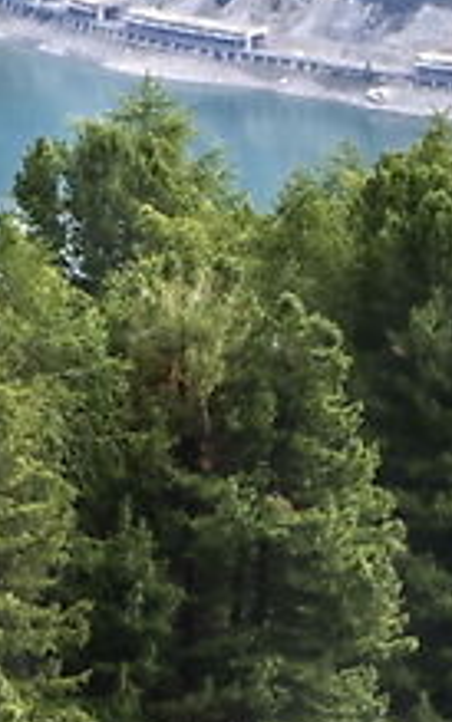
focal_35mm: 513
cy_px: -129
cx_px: -1016
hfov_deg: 2.5
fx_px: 10104
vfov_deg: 4.1
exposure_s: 1/50
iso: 100
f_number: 10
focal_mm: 31
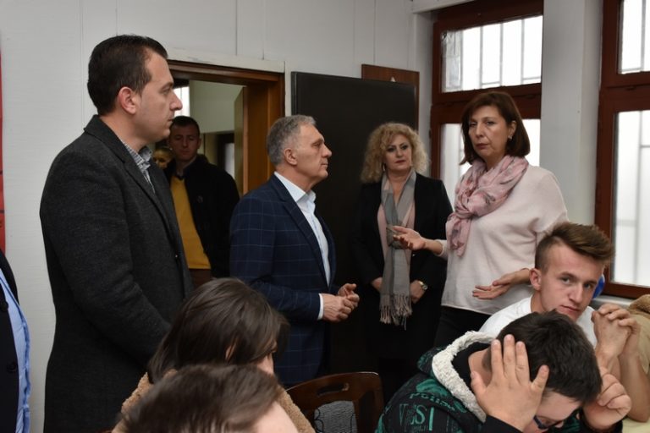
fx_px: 704
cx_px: 325
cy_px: 216
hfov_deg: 49.6
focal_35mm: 39
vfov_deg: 34.2
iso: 800
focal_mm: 26
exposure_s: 1/125
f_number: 6.3
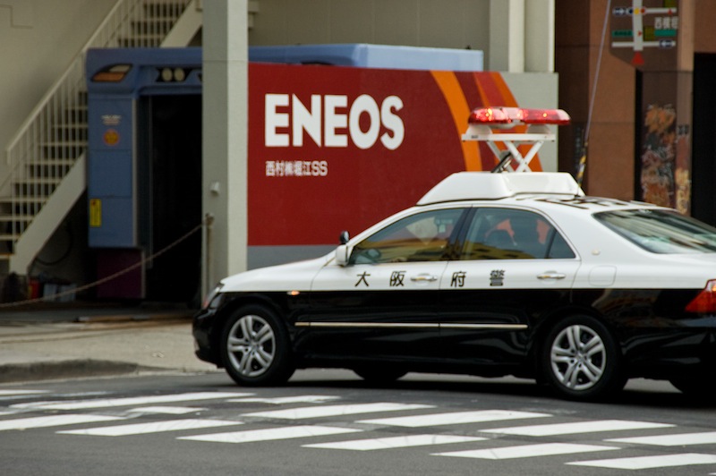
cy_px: 238
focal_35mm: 225
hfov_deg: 9.2
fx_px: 4471
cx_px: 358
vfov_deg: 6.1
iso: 200
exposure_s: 1/250
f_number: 6.3
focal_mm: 150
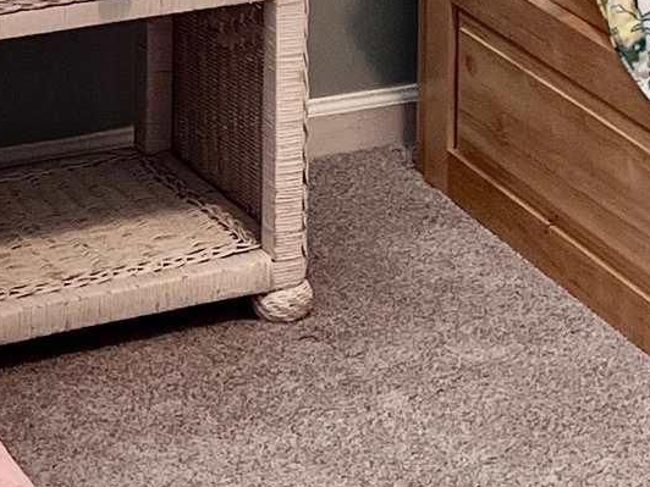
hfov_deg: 13.2
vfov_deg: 9.4
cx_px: 315
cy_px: -397
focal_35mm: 150
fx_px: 2817
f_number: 1.5
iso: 80
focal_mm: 5.7
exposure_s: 1/120
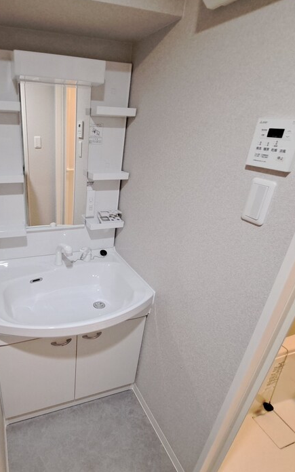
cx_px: 77
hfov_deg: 59.2
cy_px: 240
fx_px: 244
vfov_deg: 88.0
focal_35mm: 19
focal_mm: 1.74
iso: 400
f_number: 2.2
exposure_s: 1/25
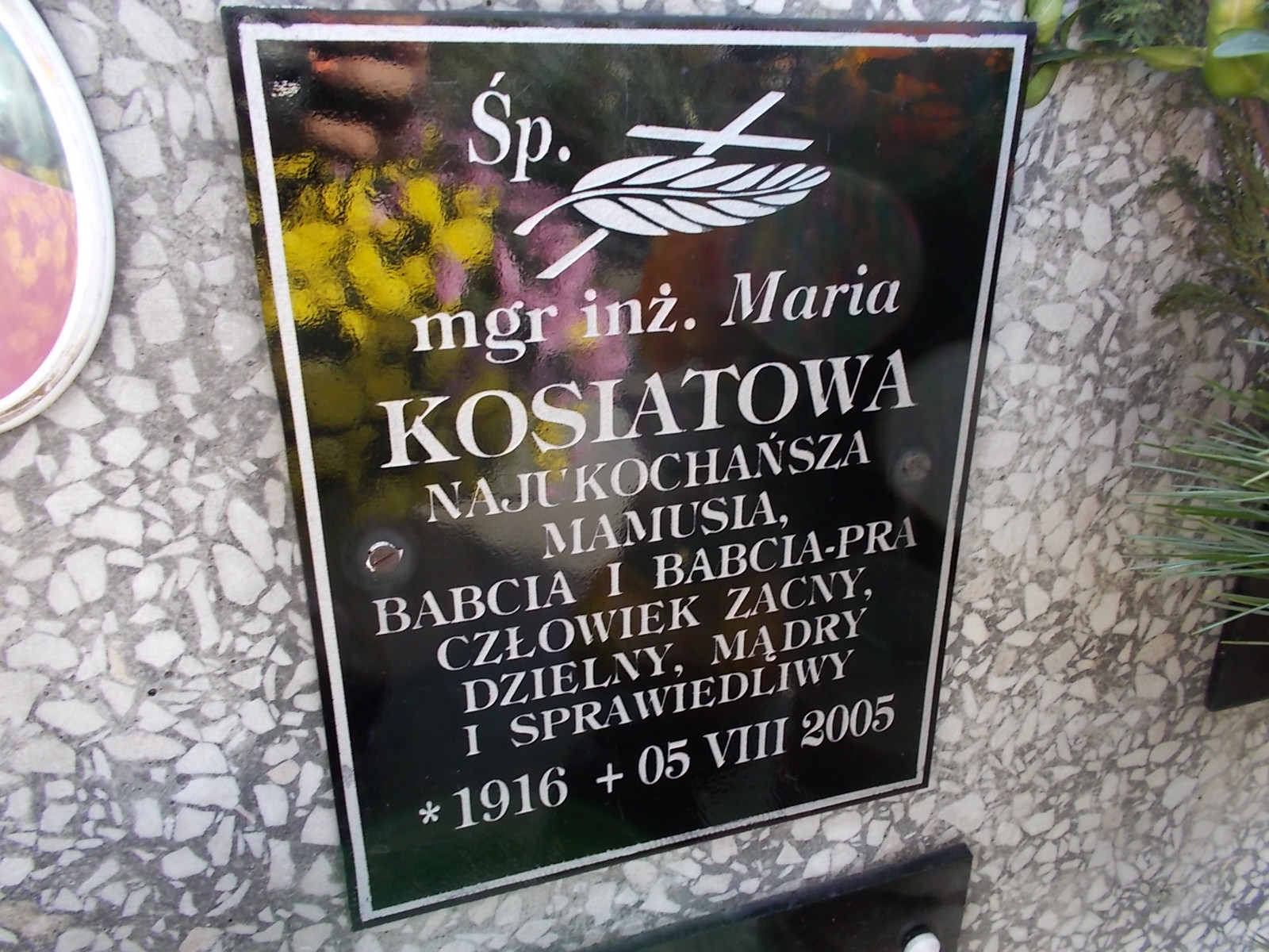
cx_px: 634
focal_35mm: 26
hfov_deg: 67.3
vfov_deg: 53.1
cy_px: 476
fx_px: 953
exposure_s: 1/80
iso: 80
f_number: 3.2
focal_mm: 4.6
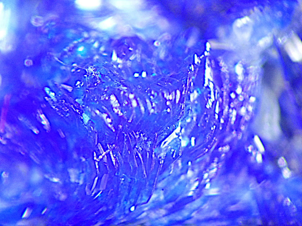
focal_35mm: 100
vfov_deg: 14.8
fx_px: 872
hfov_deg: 19.6
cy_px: 113
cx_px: 151
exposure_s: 1/30
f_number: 5.7
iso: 400
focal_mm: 18
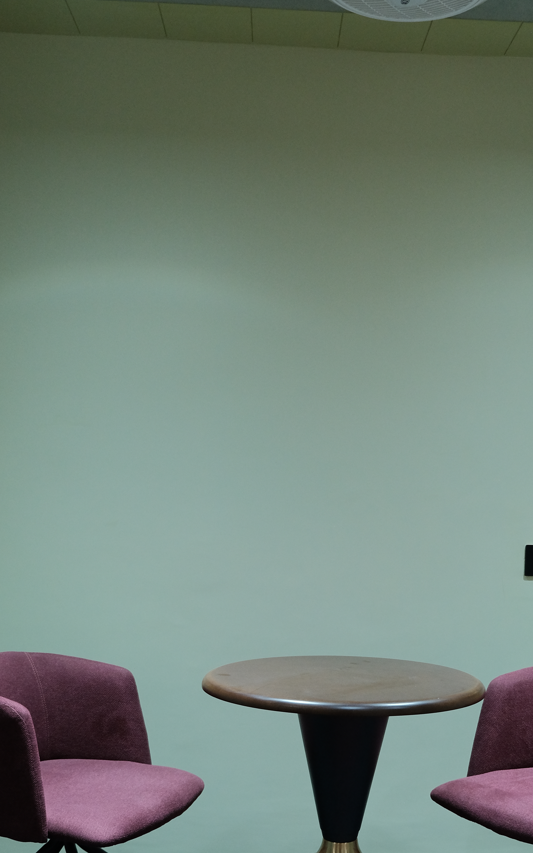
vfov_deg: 43.7
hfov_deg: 28.5
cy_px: 568
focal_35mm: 45
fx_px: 1046
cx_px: 328
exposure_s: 1/125
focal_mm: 18
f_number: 2.8
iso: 1250
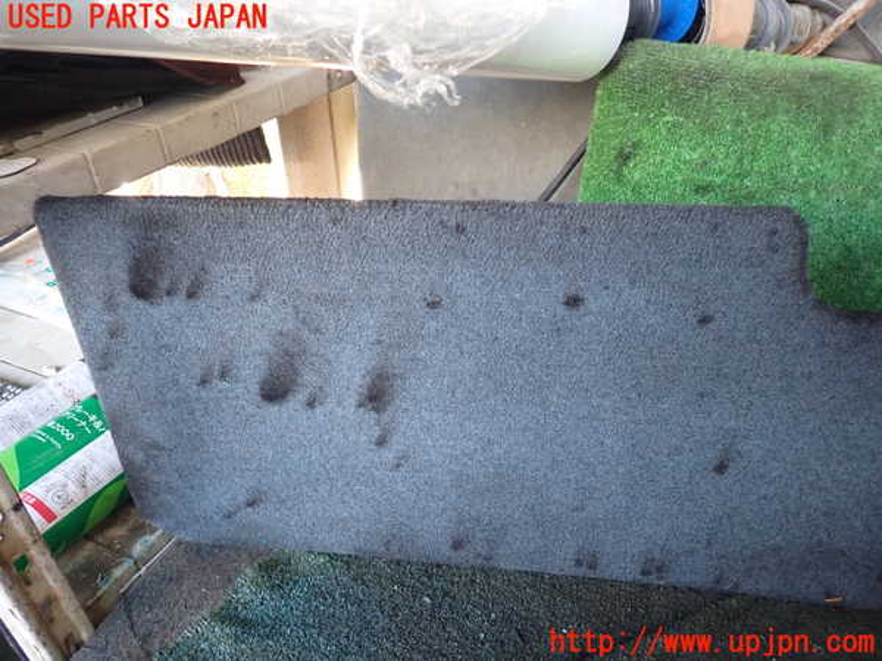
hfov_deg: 69.4
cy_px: 330
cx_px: 441
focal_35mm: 25
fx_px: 637
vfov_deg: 54.9
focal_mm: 4.5
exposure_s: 1/50
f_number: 2
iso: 200
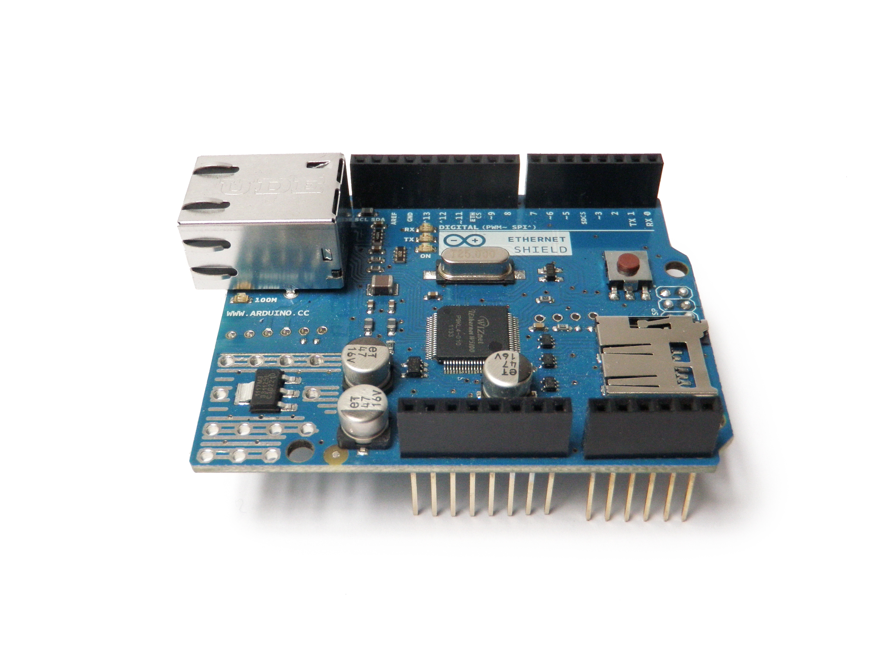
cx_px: 448
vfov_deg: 39.7
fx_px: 932
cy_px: 336
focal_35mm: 36
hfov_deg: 51.4
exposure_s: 1/25
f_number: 4.1
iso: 200
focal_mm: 6.53
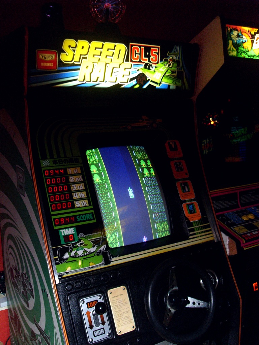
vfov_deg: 54.0
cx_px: 130
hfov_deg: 41.8
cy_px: 172
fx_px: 339
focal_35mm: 34
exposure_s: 1/45
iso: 400
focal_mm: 6.3
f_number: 2.8
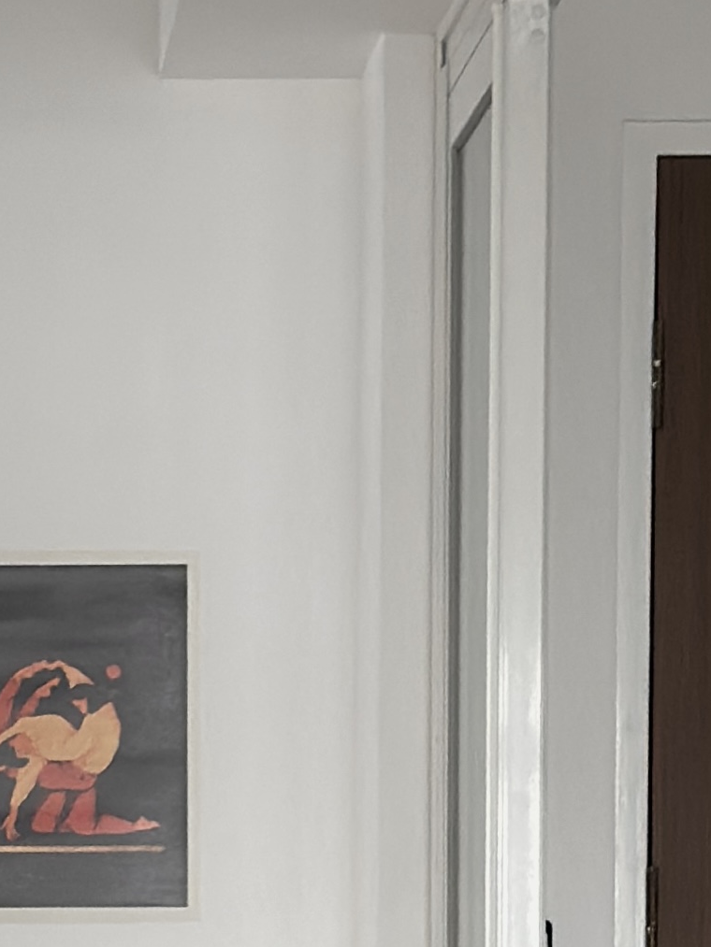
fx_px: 4983
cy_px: 1113
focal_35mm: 182
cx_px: -257
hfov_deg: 8.0
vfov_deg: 10.7
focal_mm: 6.86
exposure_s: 1/60
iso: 160
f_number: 1.78
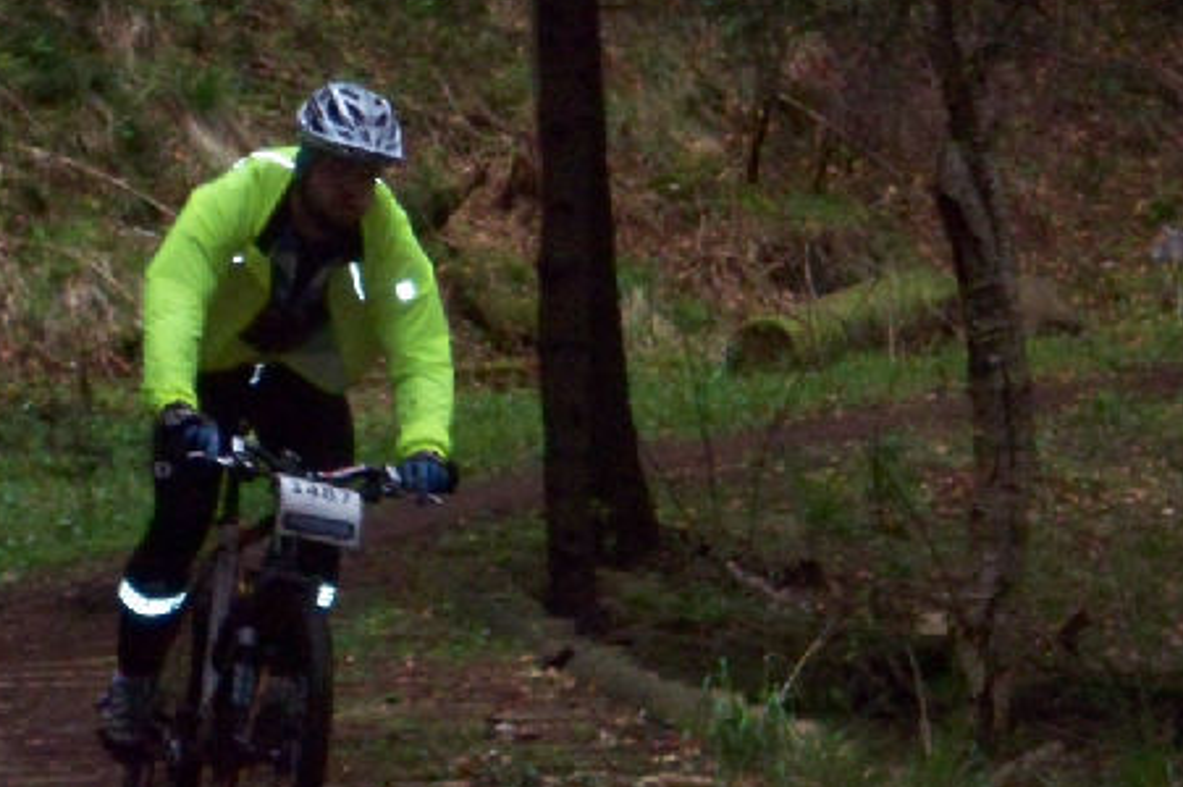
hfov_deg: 9.5
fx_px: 7093
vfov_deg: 6.4
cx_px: 511
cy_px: 352
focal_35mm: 216
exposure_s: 1/125
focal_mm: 19.2
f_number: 4.4
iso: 400
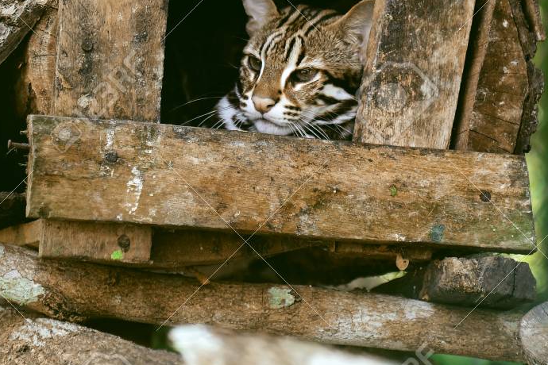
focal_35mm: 226
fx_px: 3440
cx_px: 245
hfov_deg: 9.1
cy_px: 69
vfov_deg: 6.1
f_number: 4
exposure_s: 1/50
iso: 280
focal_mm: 120
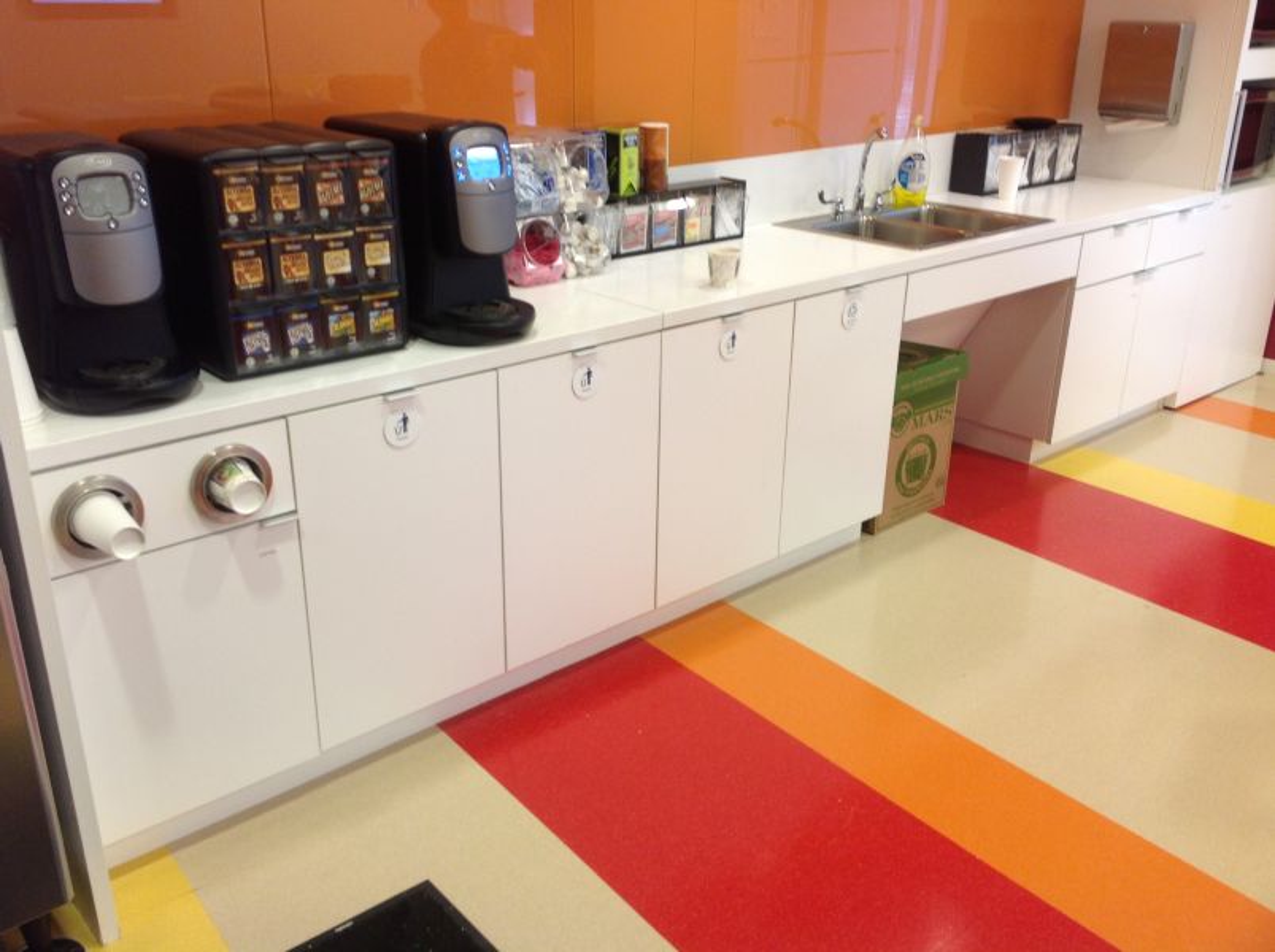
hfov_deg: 52.7
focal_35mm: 35
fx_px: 1287
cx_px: 638
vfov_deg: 40.6
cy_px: 476
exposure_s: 1/17
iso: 64
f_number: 2.4
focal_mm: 4.28
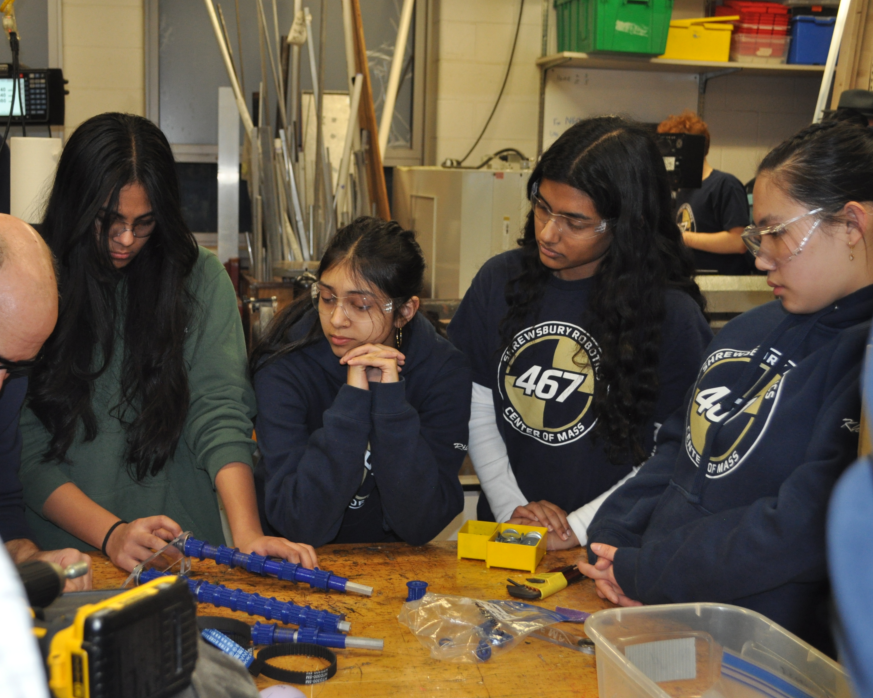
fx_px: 1240
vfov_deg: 31.5
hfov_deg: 38.7
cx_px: 386
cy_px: 346
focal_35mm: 48
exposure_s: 1/60
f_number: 4.5
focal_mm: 28
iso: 800
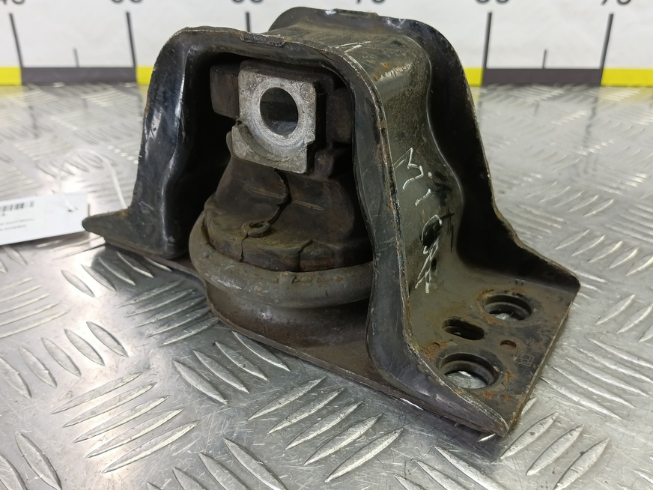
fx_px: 509
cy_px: 240
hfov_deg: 65.3
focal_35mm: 27
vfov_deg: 51.4
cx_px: 335
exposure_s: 1/50
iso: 189
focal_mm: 4.11
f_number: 1.6
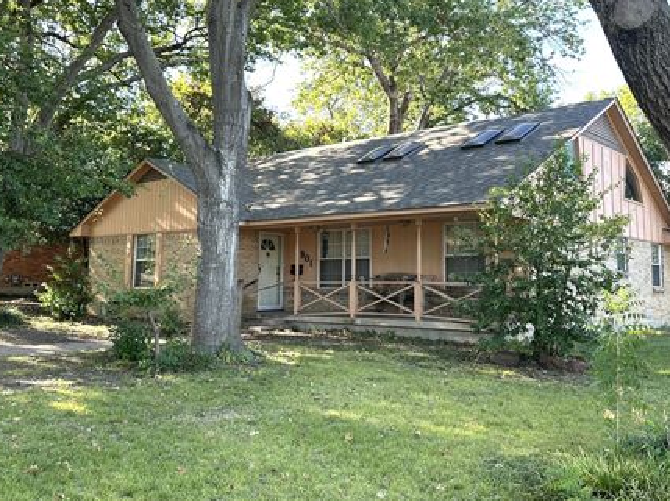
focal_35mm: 28
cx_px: 369
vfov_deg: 49.5
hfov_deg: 63.3
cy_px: 218
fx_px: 541
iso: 80
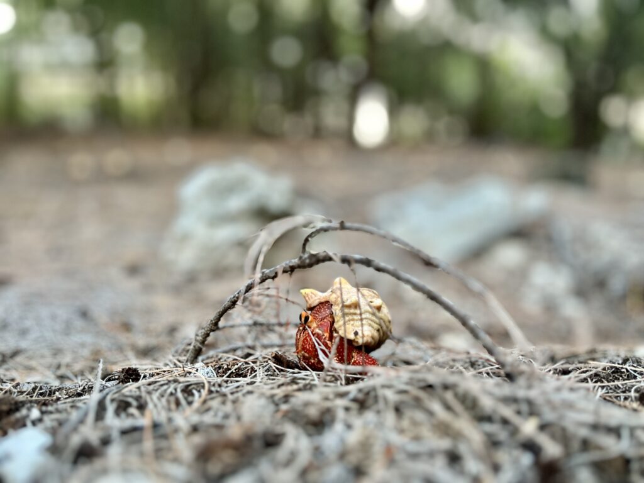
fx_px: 484
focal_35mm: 26
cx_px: 322
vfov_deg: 53.1
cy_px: 242
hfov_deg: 67.3
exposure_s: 1/60
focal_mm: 5.1
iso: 250
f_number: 1.6
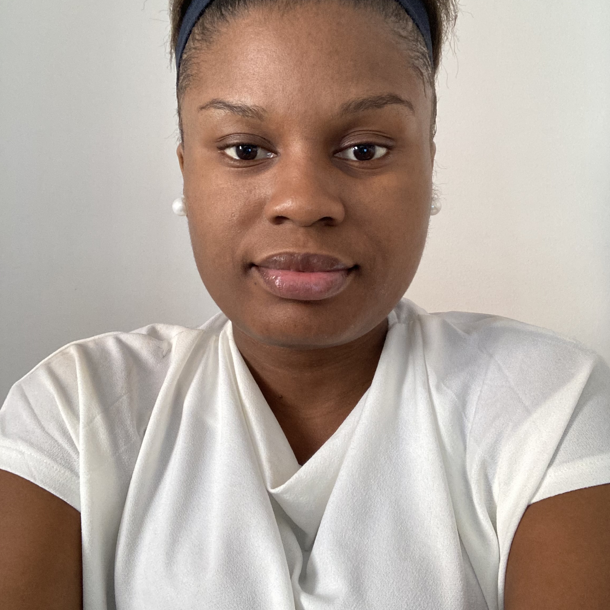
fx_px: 758
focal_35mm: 38
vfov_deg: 43.8
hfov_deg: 43.9
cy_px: 275
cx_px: 306
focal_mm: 2.87
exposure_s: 1/40
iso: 320
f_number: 2.2
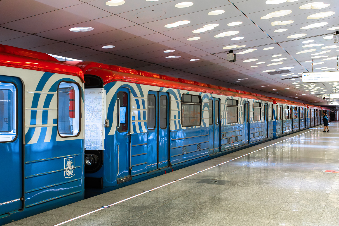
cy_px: 113
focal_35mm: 35
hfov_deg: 54.5
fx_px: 329
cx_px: 170
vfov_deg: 37.8
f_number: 4.5
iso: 6400
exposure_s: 1/640
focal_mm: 35
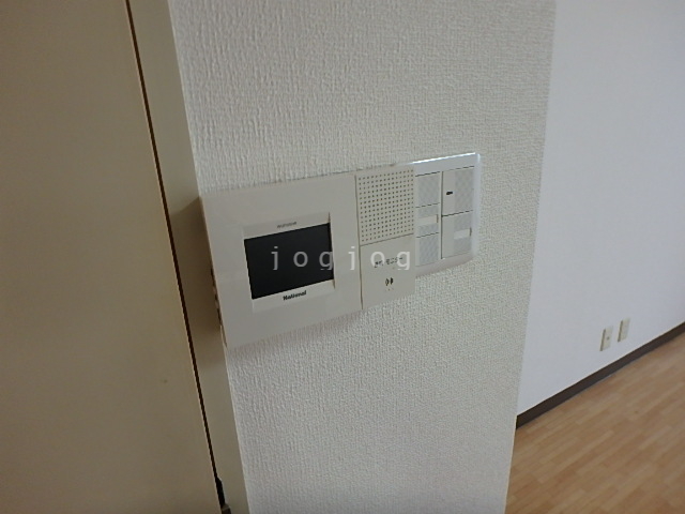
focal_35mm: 21
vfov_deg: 63.4
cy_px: 257
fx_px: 416
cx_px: 342
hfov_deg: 79.0
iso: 200
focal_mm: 3.7
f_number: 3.5
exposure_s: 1/50
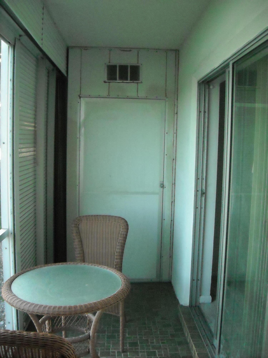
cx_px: 134
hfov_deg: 40.7
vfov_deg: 52.6
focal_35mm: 35
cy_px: 179
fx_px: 361
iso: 800
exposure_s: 1/218
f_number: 2.8
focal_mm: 5.7
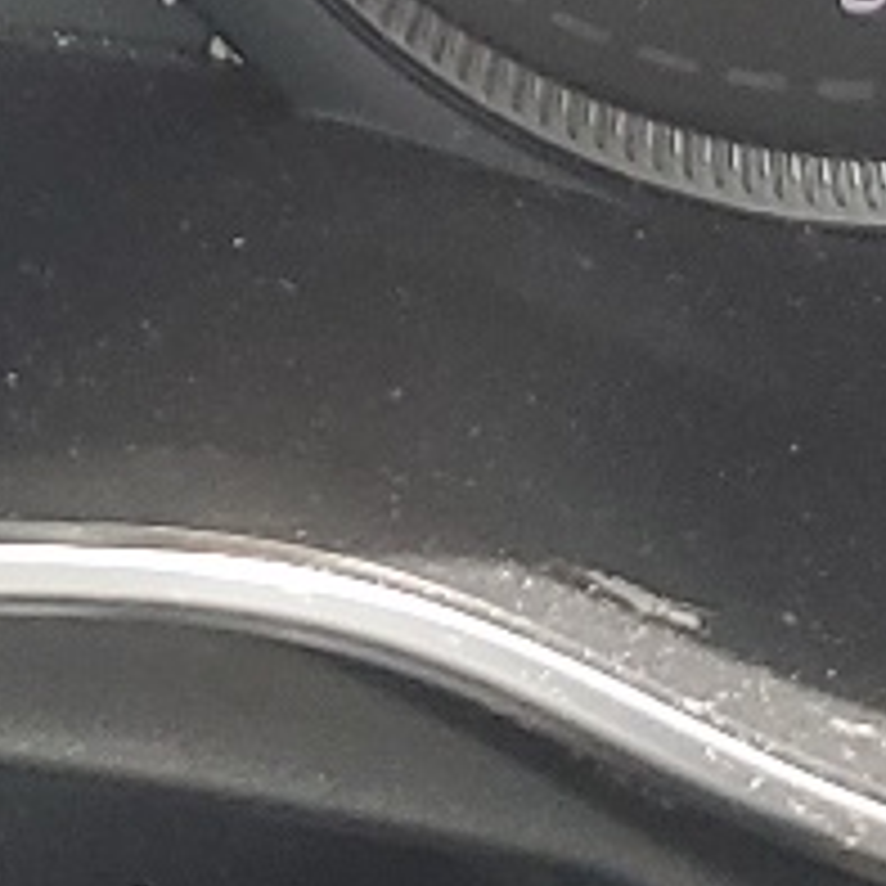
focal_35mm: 187
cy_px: -1007
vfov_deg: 8.7
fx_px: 5415
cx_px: -522
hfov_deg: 9.1
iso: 78
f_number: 1.5
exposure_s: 1/120
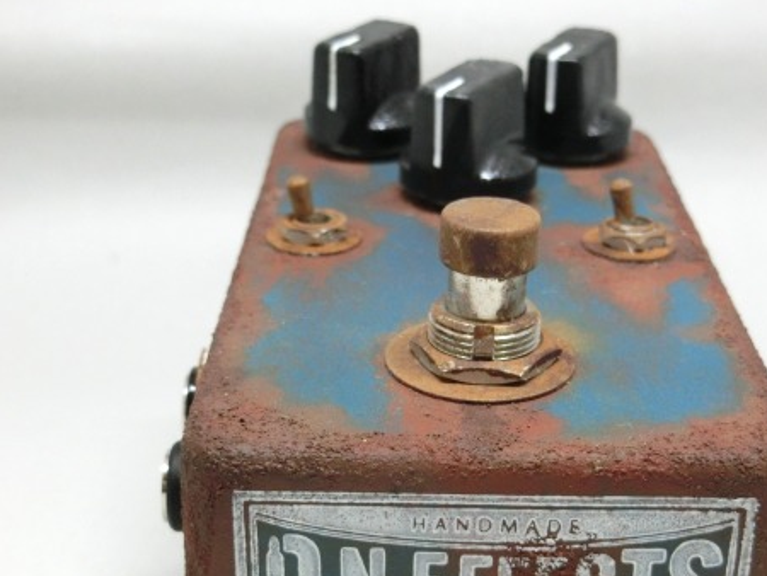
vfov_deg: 22.8
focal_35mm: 64
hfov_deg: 30.2
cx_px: 462
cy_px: 392
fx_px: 1419
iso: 250
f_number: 4.4
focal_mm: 8
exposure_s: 1/125
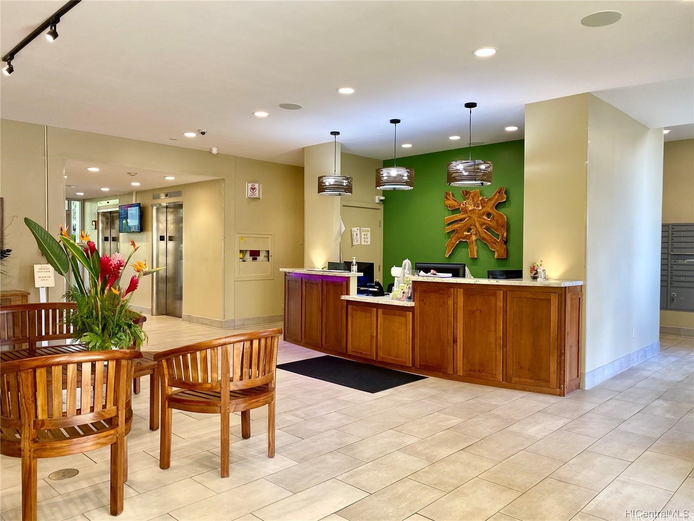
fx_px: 521
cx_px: 347
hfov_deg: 67.3
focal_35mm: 26
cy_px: 260
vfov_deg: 53.1
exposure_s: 1/60
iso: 64
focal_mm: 4.25
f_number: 1.8
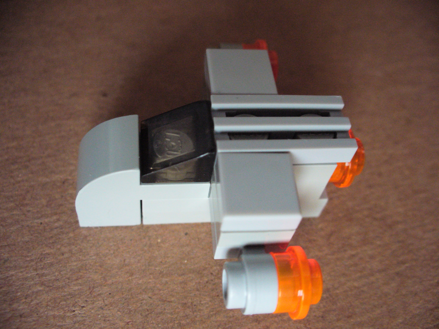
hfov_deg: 50.1
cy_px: 164
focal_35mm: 37
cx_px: 220
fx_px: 469
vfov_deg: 38.7
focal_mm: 6.1
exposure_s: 1/40
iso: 400
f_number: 2.8
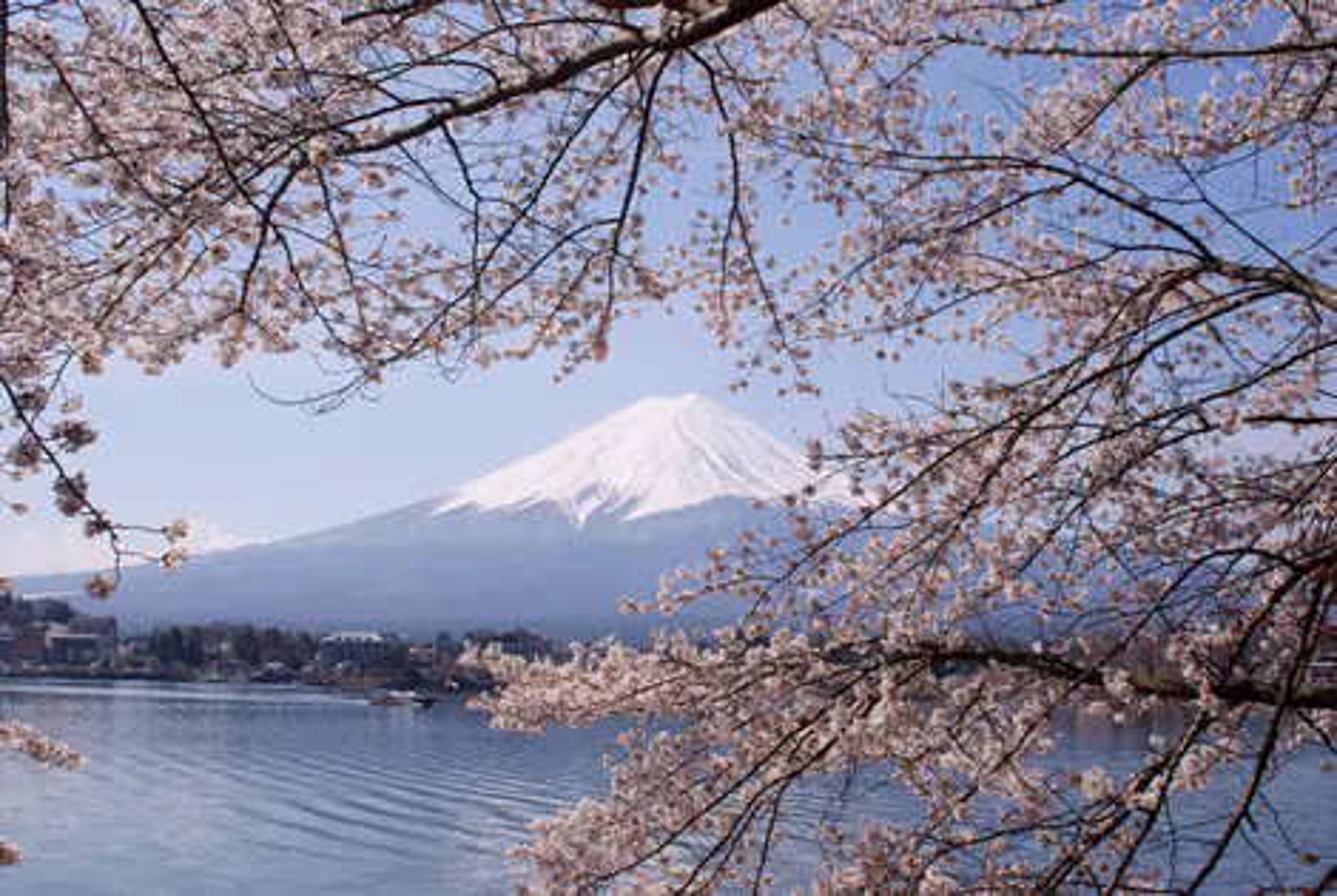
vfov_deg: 32.0
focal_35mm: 42
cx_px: 668
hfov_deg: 46.3
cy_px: 448
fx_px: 1562
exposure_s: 1/320
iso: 100
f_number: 11
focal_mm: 28
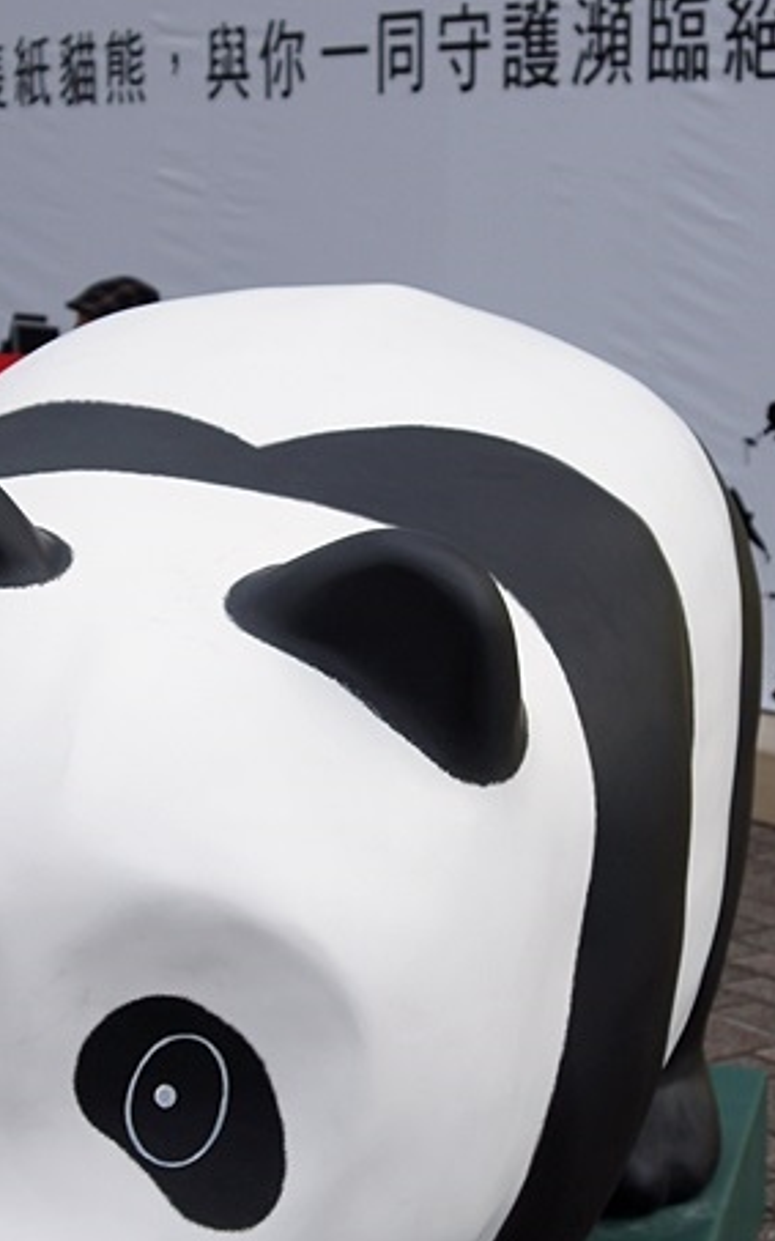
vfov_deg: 24.4
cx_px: 333
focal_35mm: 85
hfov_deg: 15.4
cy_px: 594
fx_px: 2873
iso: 200
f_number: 4
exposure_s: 1/500
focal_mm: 28
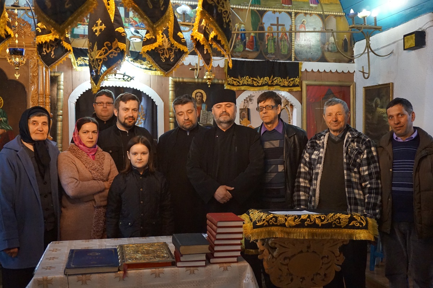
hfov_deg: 53.2
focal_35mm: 36
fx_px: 433
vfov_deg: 36.8
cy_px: 144
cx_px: 216
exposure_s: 1/80
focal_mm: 24
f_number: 4.5
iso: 3200
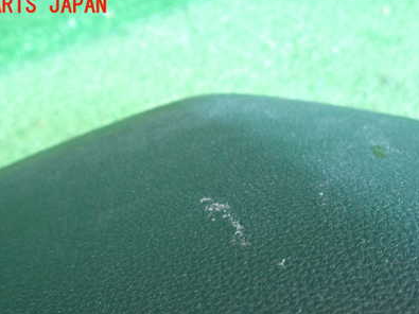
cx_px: 232
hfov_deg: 48.9
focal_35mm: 38
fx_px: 460
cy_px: 231
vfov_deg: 36.9
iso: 500
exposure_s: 1/30
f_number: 2
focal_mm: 4.5
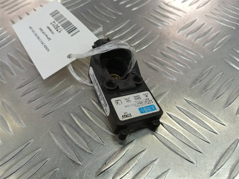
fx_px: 186
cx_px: 120
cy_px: 90
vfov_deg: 51.4
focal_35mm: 27
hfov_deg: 65.3
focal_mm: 4.11
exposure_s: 1/100
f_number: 1.6
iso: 143
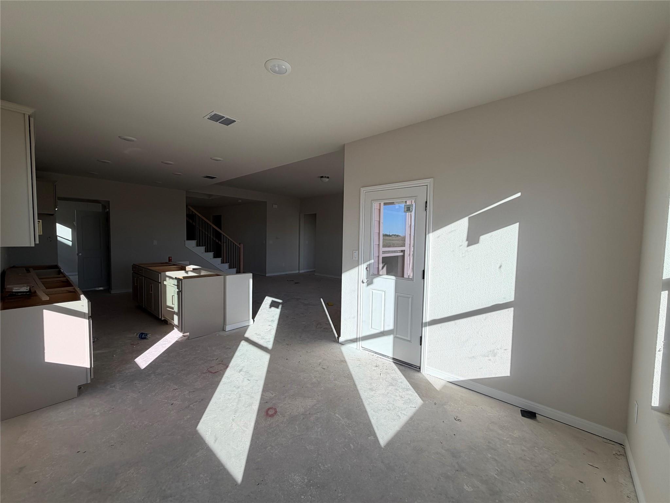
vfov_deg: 85.7
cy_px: 252
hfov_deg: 102.1
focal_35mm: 14
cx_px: 335
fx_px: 271
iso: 40
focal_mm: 2.22
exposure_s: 1/672
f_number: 2.2
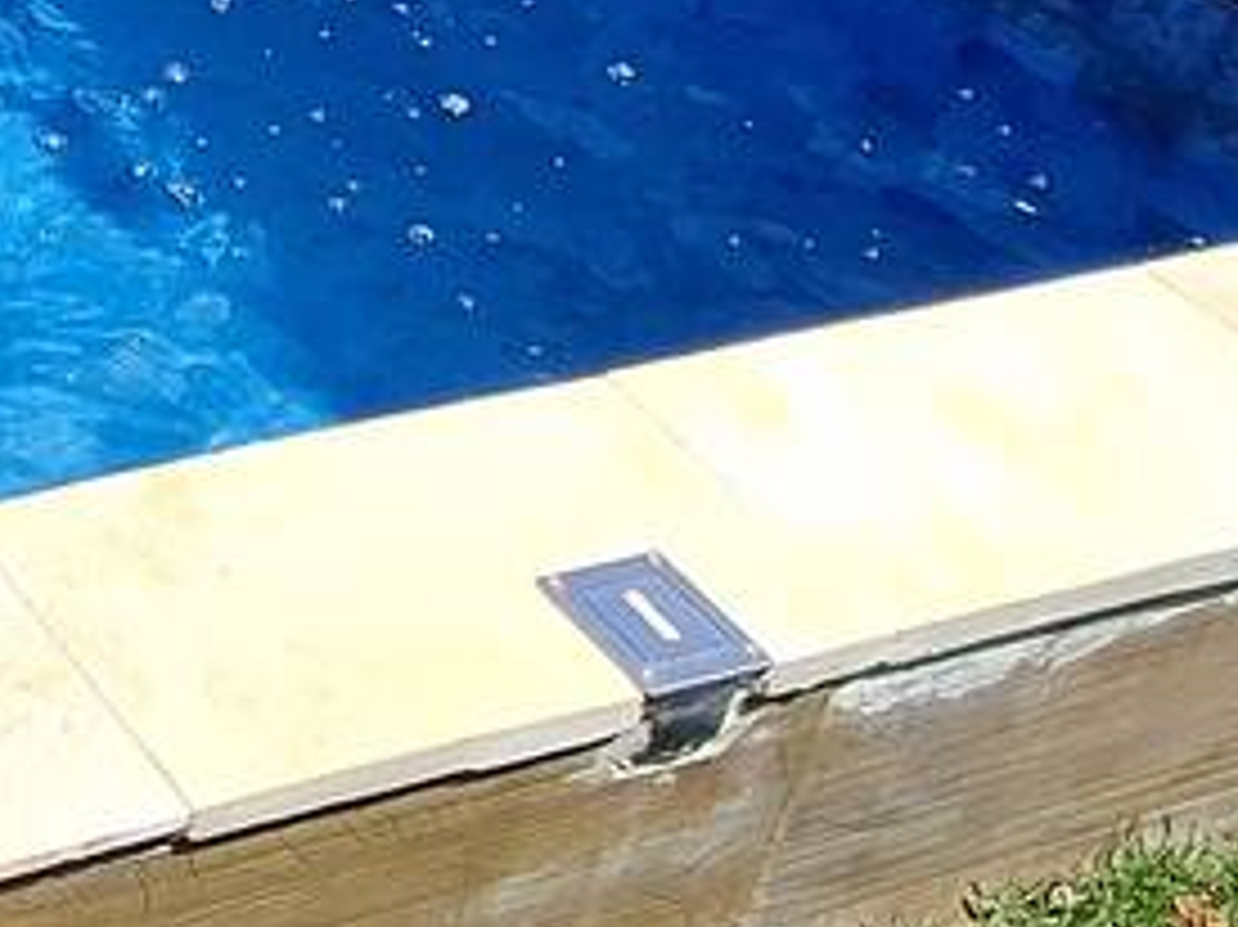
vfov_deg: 19.8
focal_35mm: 68
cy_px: -292
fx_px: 2431
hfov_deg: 22.8
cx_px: -653
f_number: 2.2
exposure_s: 1/987
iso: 40
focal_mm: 1.74
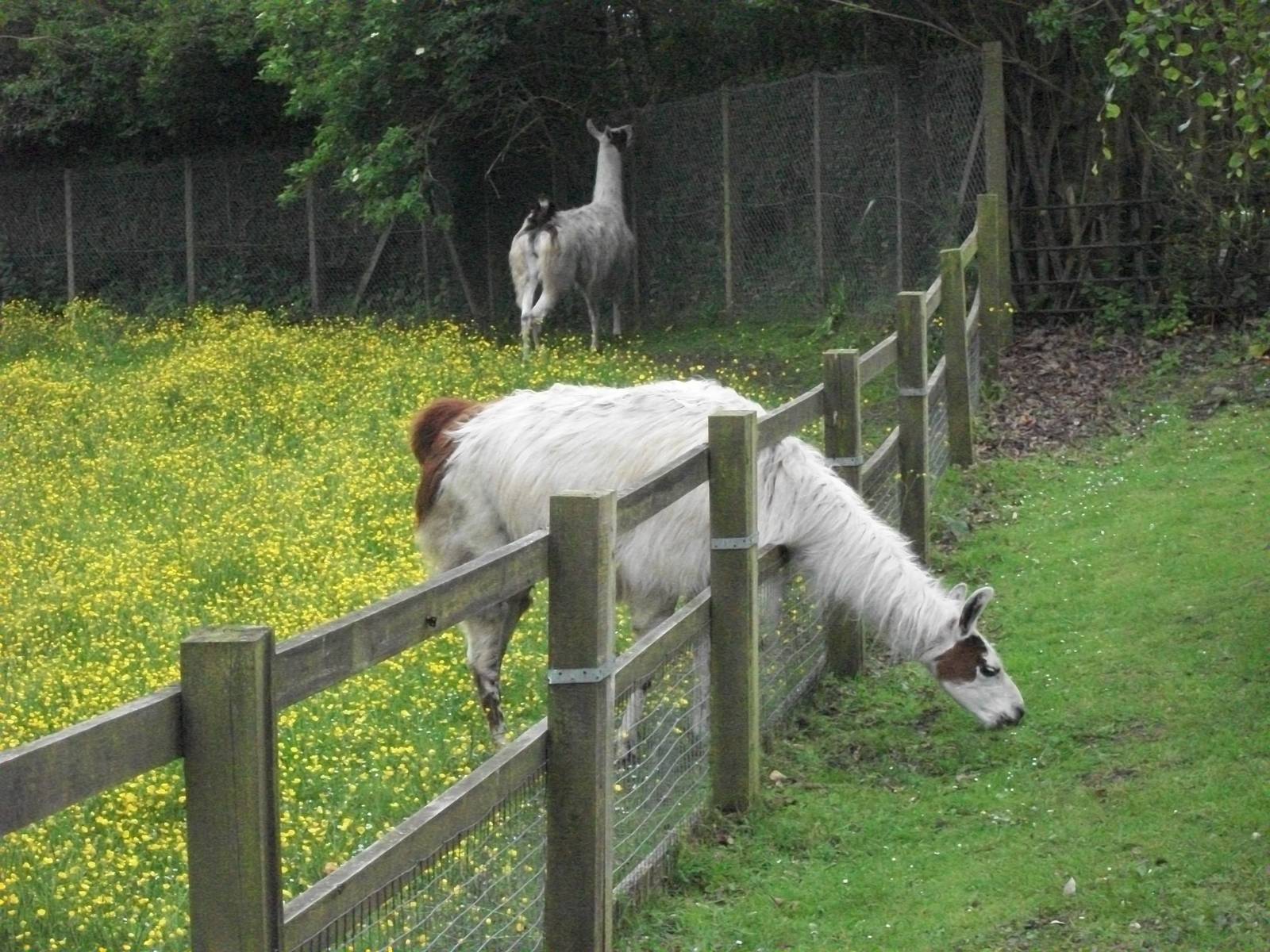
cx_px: 635
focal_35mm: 96
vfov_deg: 15.4
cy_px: 476
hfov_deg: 20.4
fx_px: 3522
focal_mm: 17.1
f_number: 5.2
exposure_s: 1/320
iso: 800
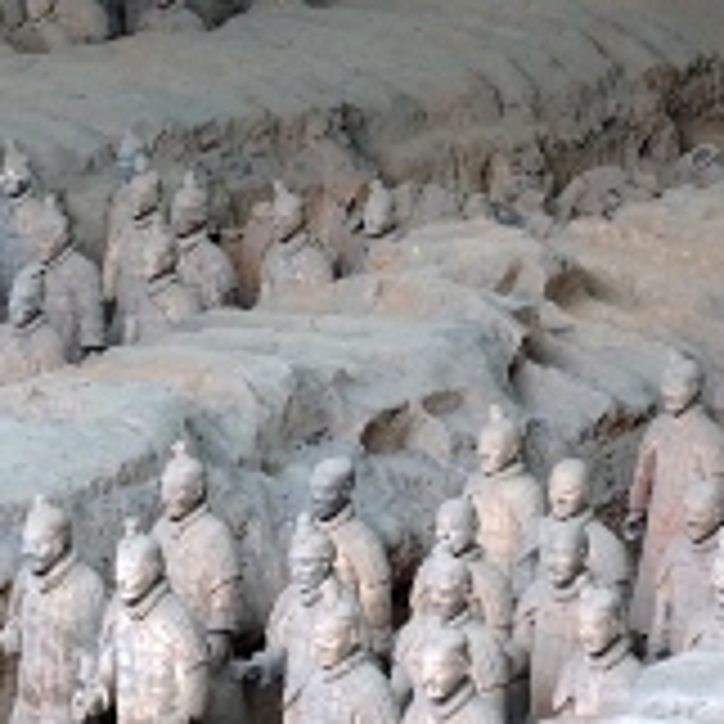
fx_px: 5633
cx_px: 85
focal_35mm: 238
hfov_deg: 7.3
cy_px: 187
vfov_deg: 7.3
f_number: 5.6
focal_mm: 75
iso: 1600
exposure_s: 1/125
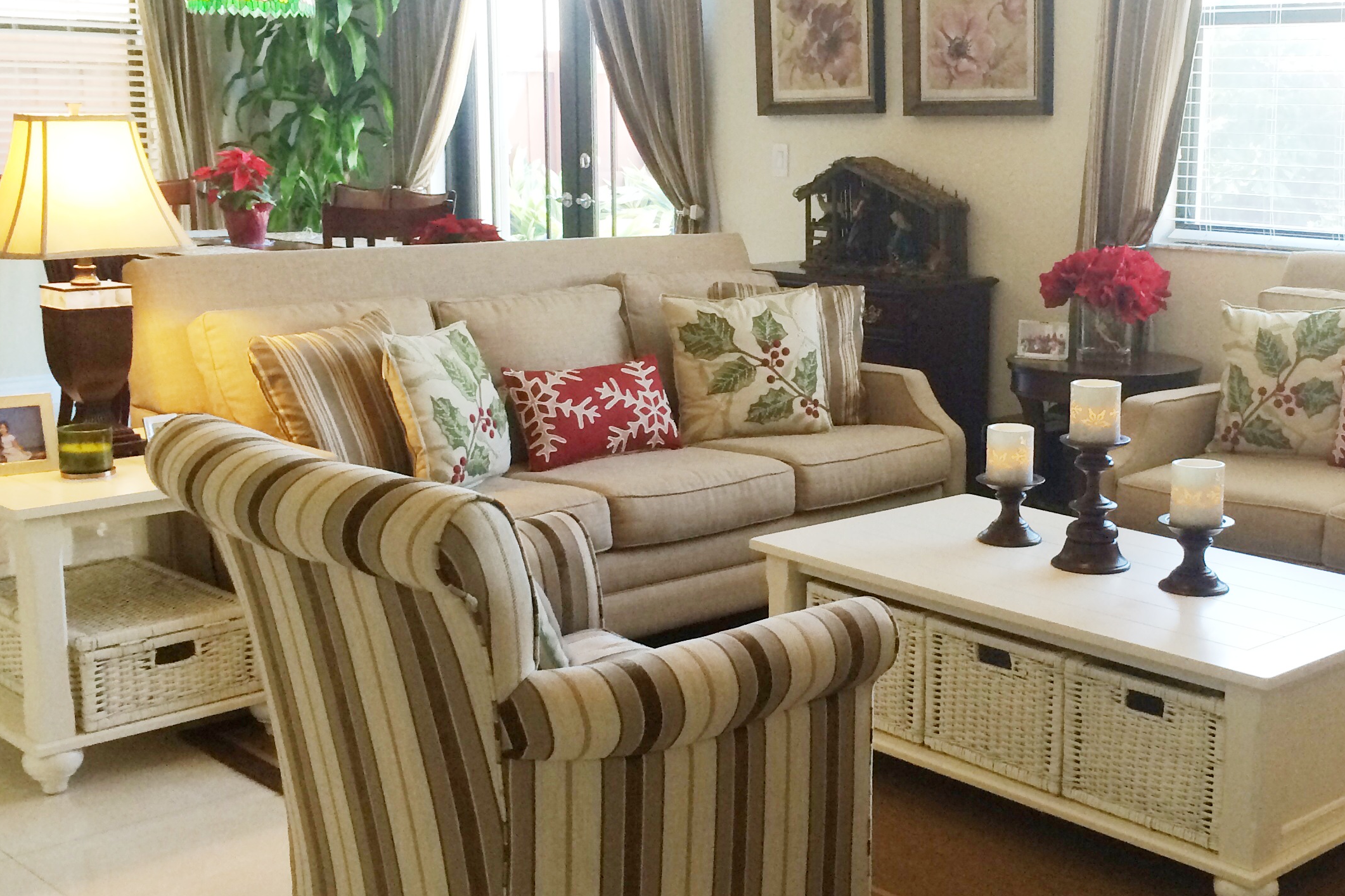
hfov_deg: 40.6
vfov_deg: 28.1
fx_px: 1793
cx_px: 891
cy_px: 428
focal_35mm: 48
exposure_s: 1/30
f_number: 2.2
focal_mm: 4.12
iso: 50
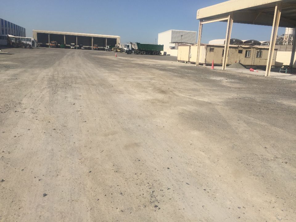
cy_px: 111
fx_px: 248
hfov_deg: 61.7
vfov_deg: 48.2
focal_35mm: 29
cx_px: 148
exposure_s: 1/4405
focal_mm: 4.15
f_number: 2.2
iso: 32
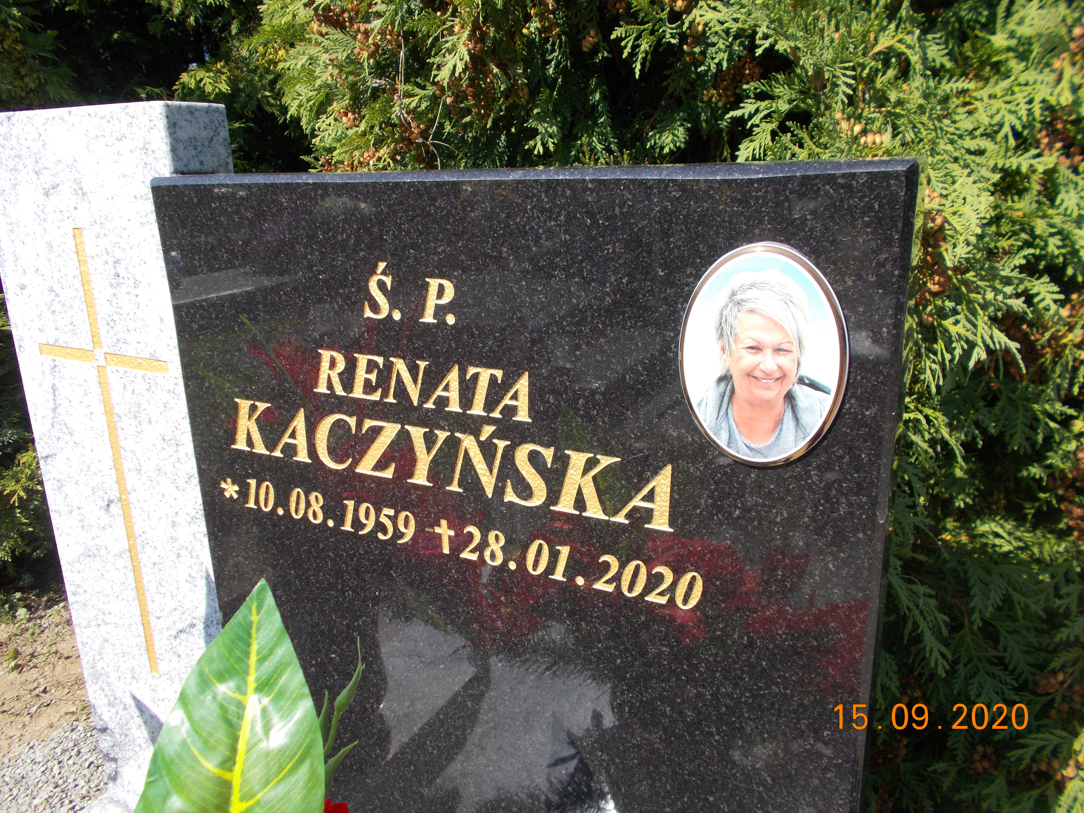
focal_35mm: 26
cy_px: 406
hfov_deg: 67.3
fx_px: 814
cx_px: 542
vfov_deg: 53.1
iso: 80
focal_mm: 4.6
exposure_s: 1/100
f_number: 8
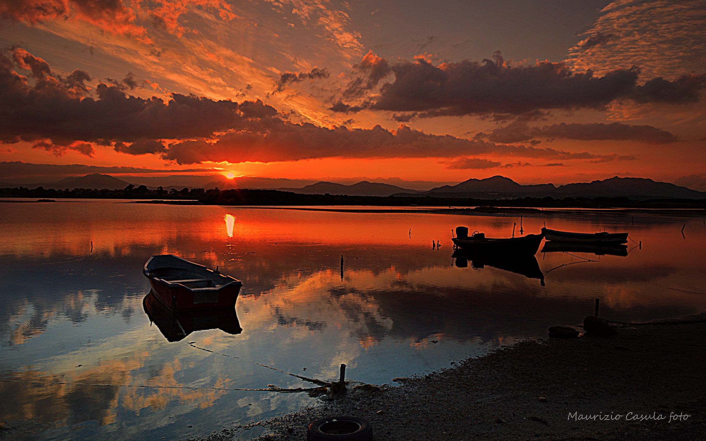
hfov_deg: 66.5
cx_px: 358
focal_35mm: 28
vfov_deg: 44.5
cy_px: 207
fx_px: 539
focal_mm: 18
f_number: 7.1
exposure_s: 1/200
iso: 100
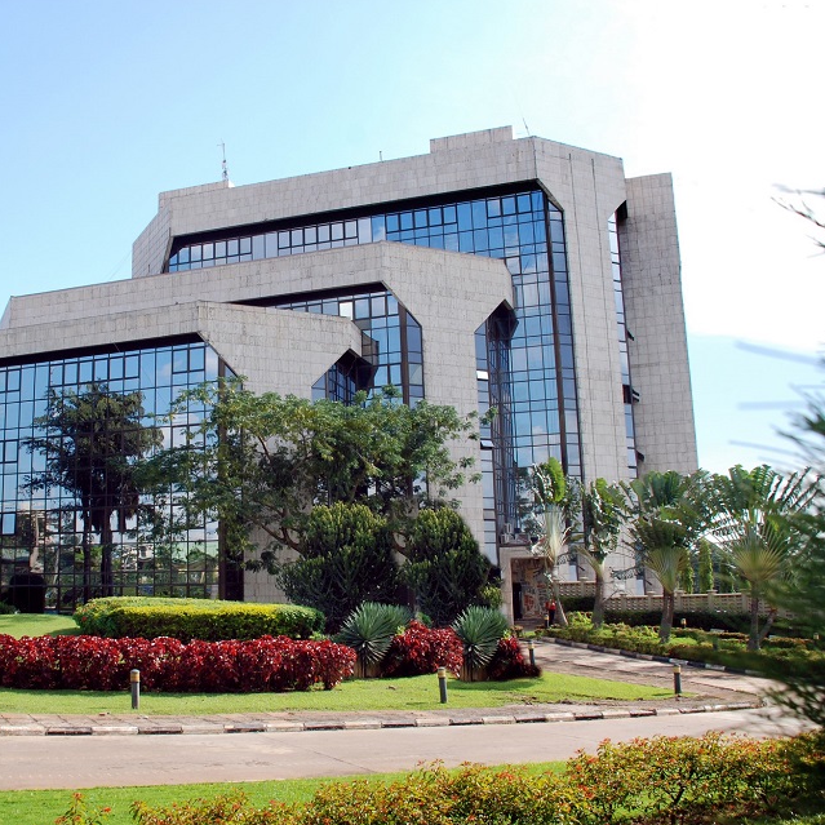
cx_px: 286
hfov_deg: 46.6
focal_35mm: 35
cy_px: 412
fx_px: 944
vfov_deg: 47.2
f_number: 7.1
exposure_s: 1/200
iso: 200
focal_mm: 18
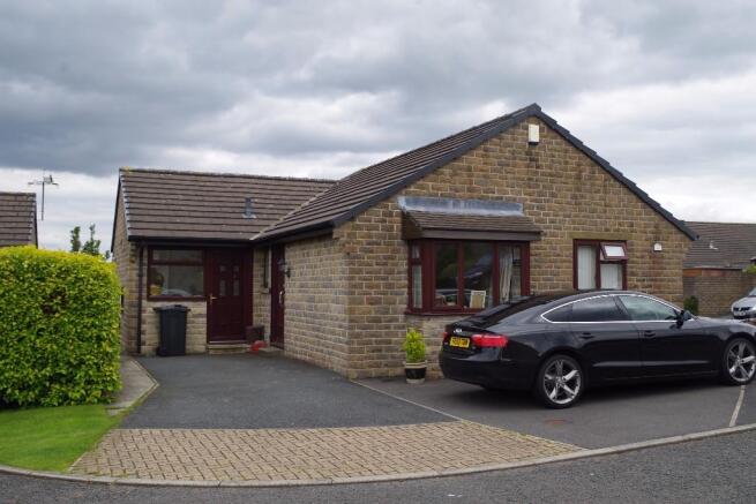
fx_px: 756
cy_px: 252
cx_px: 378
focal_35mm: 36
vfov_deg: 36.9
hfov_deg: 53.1
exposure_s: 1/160
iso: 100
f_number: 7.1
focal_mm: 24.38
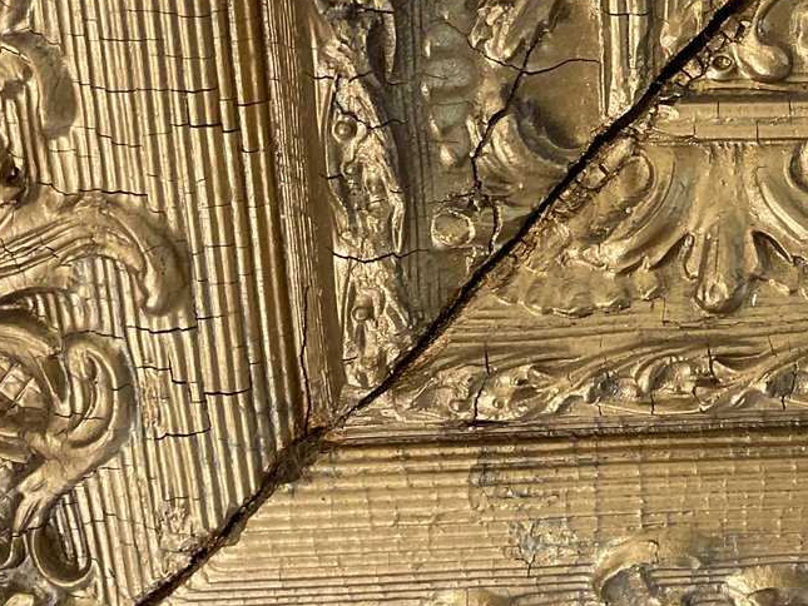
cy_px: 96
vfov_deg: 21.3
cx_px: 835
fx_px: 1588
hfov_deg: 26.8
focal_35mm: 68
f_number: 1.8
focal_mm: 3
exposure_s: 1/50
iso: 80
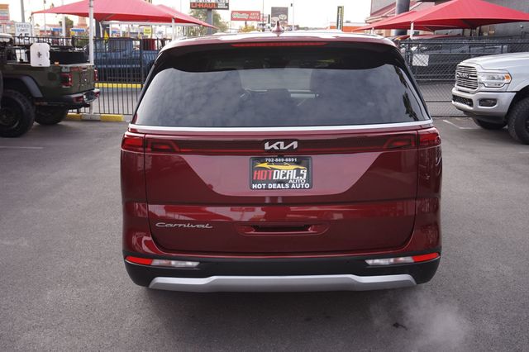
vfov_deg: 36.8
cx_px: 264
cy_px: 176
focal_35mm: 36
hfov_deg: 53.2
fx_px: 529
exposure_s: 1/80
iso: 100
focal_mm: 24
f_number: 6.3
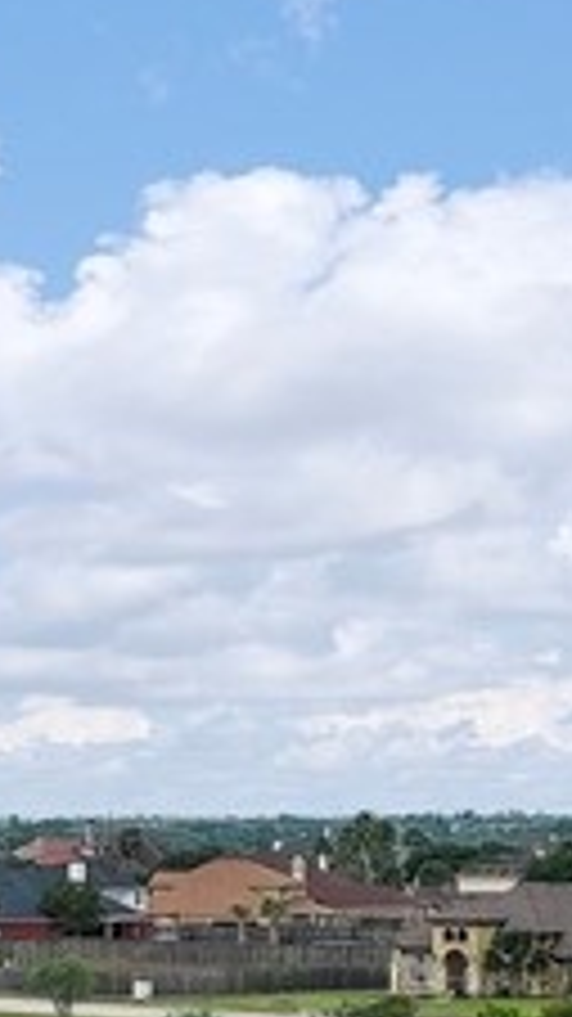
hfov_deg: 8.3
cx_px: 595
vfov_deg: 14.2
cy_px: 1271
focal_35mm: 146
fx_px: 3940
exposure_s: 1/1250
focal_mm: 10.57
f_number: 2.8
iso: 101
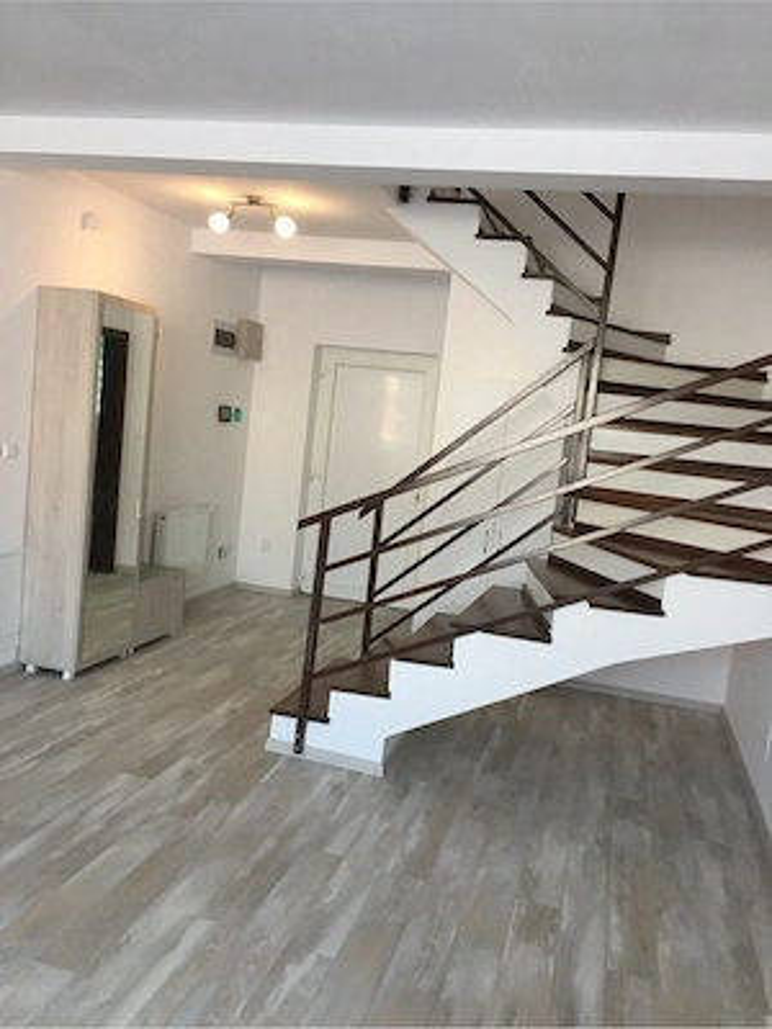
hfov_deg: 48.2
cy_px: 514
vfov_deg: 61.7
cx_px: 386
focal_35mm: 29
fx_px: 862
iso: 64
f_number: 2.2
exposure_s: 1/33
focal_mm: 4.15
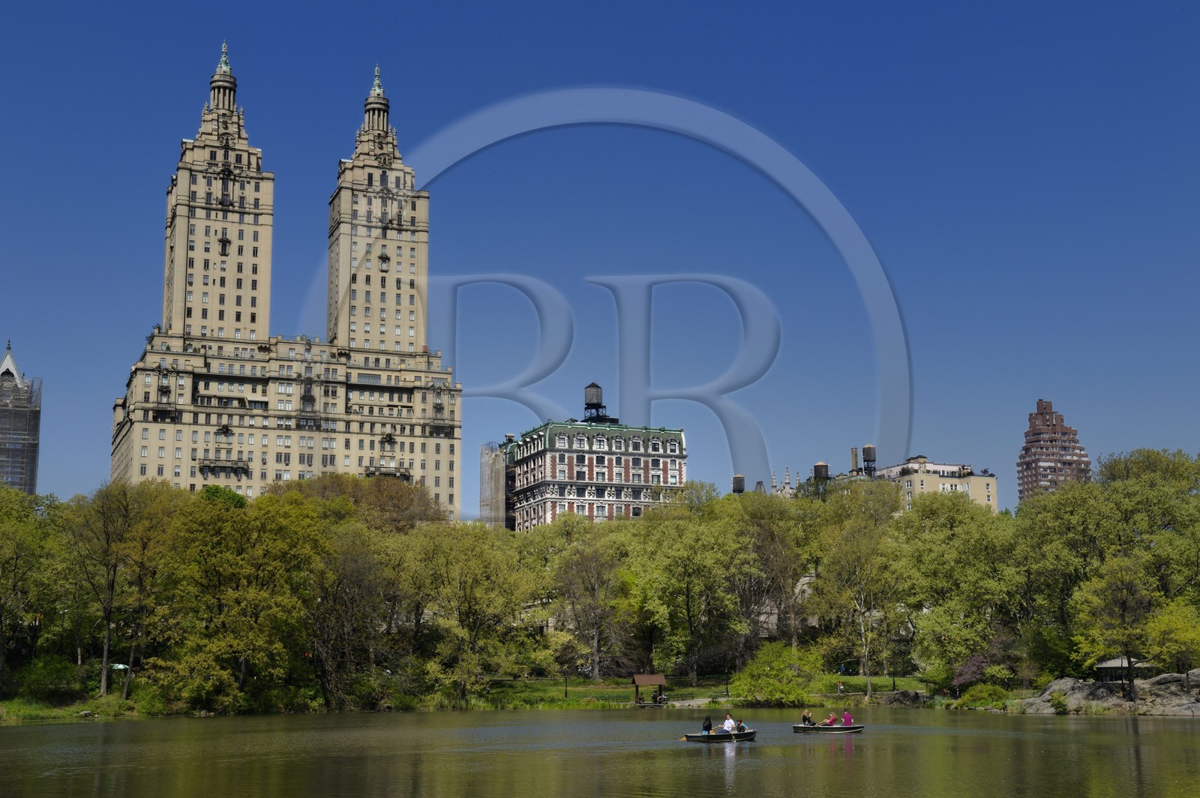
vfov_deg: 28.0
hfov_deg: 41.1
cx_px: 600
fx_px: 1599
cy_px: 399
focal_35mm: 48
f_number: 20
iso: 400
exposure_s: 1/200
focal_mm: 48
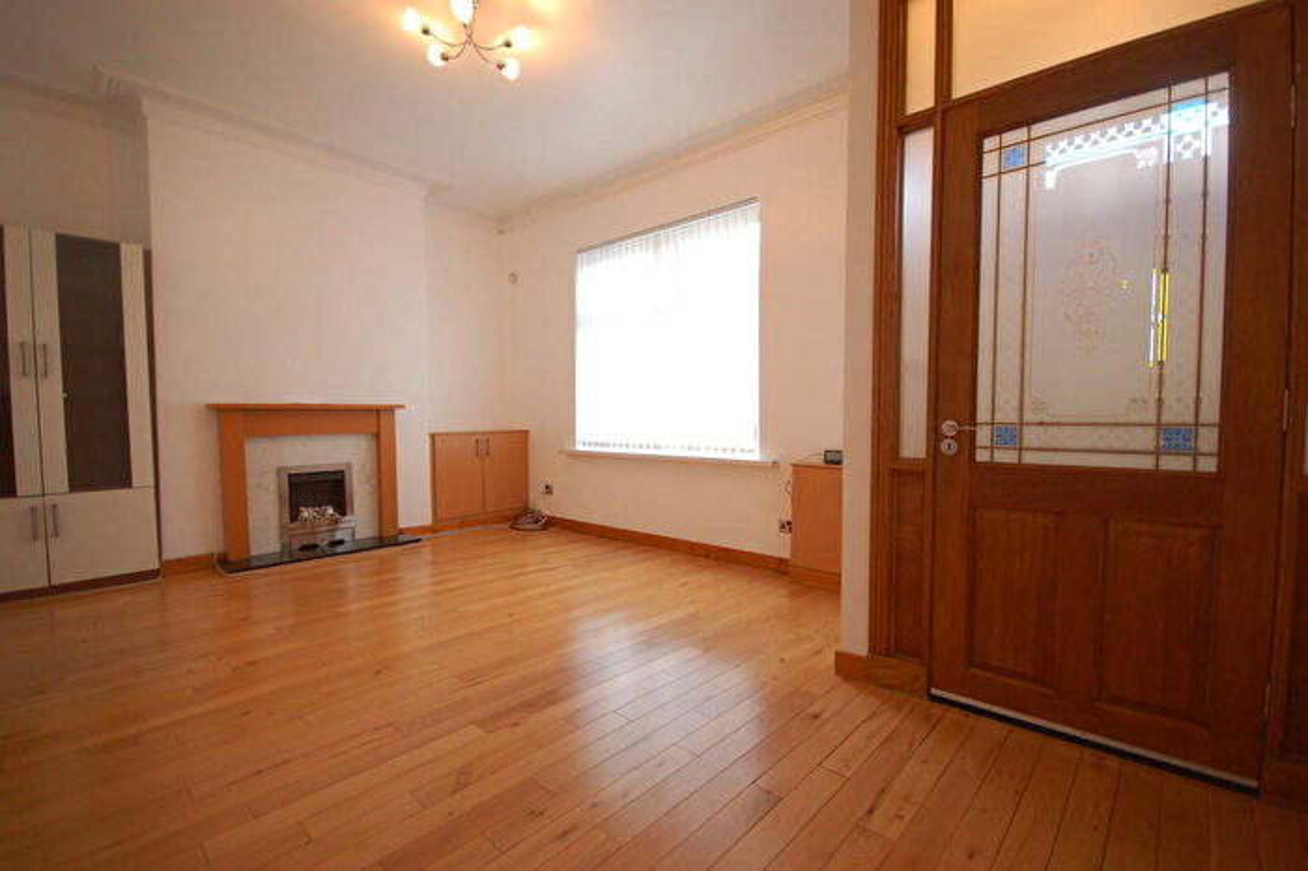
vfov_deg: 77.3
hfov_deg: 100.4
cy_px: 436
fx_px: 545
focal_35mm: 15
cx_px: 654
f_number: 4
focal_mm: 10
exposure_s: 1/80
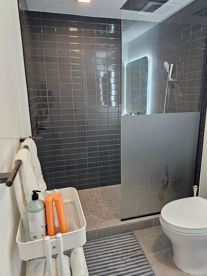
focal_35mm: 24
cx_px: 106
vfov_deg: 71.6
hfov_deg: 56.8
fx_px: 191
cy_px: 138
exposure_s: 1/120
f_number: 1.7
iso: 320
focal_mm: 6.3
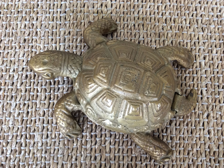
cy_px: 84
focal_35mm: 32
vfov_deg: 44.1
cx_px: 112
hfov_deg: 56.9
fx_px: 207
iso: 80
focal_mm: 3.3
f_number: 2.4
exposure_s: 1/25
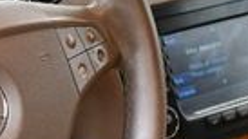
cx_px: -2
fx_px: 1164
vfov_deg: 6.8
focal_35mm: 177
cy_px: 111
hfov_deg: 12.0
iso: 1800
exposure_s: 1/125
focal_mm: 18
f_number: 3.5
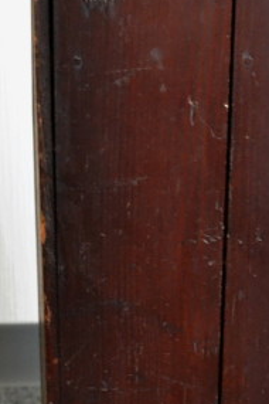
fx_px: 1644
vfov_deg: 13.9
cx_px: 294
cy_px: 332
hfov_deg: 9.3
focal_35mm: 147
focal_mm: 29
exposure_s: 1/13
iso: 3200
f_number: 4.5
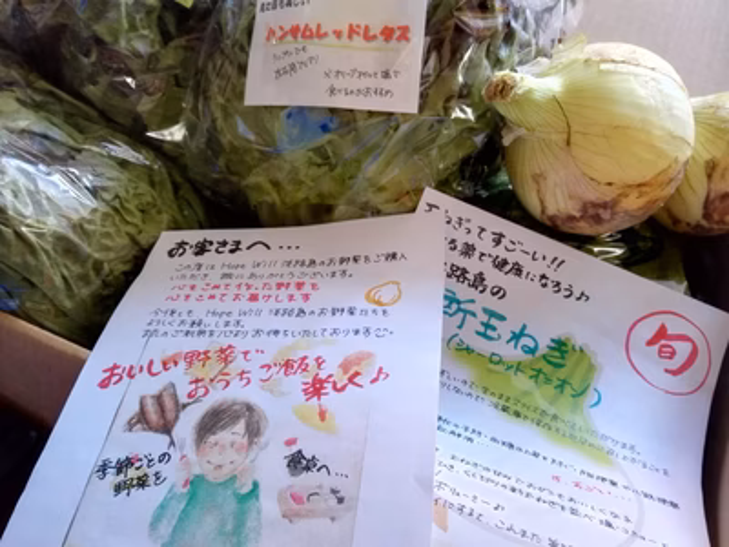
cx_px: 364
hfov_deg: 61.7
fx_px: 611
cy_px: 274
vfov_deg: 48.2
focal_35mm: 29
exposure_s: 1/16.7
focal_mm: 3.8
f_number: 2
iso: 400
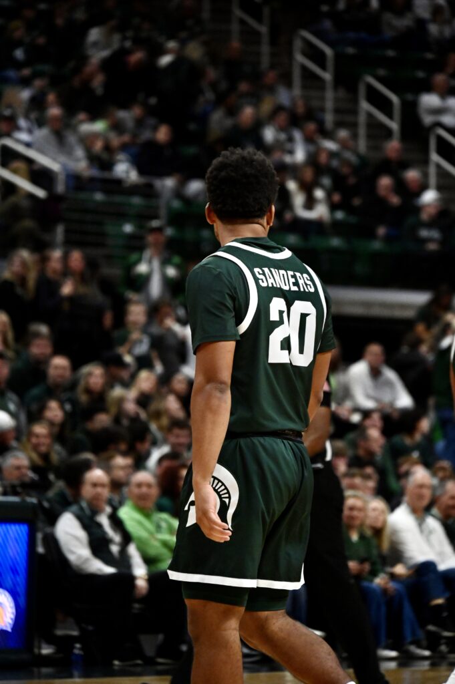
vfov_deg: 10.3
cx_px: 228
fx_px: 3798
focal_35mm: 200
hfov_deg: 6.9
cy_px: 342
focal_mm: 200
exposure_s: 1/1600
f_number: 6.3
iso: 10000
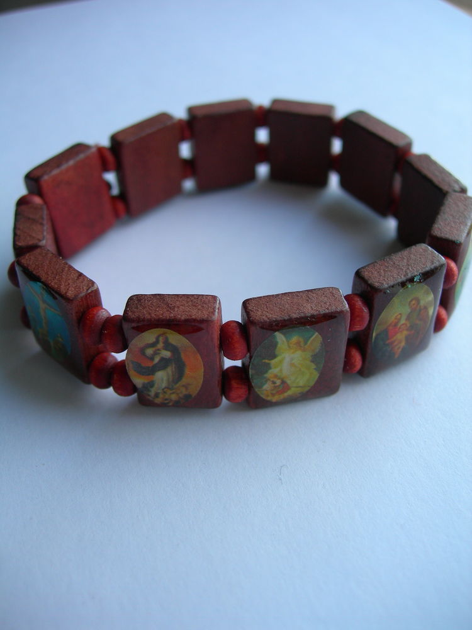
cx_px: 236
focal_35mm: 38
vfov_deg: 49.0
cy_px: 315
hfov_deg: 37.7
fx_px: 691
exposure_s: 1/37.4
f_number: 2.8
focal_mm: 7.8
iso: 50
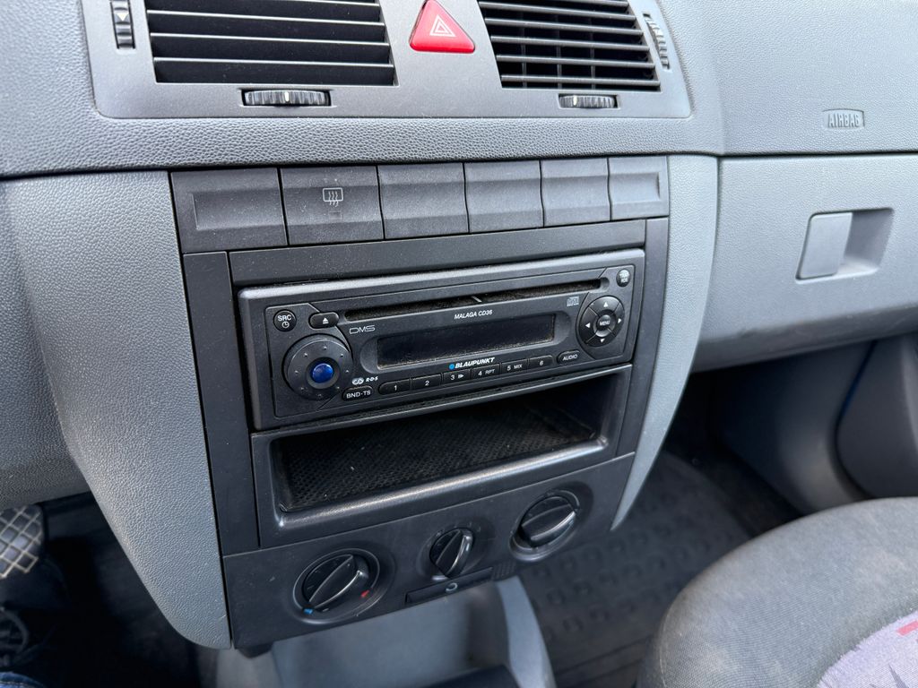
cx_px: 459
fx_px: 636
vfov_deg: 56.8
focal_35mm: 24
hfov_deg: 71.6
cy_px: 344
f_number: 1.78
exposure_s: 1/202
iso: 200
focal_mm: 6.76
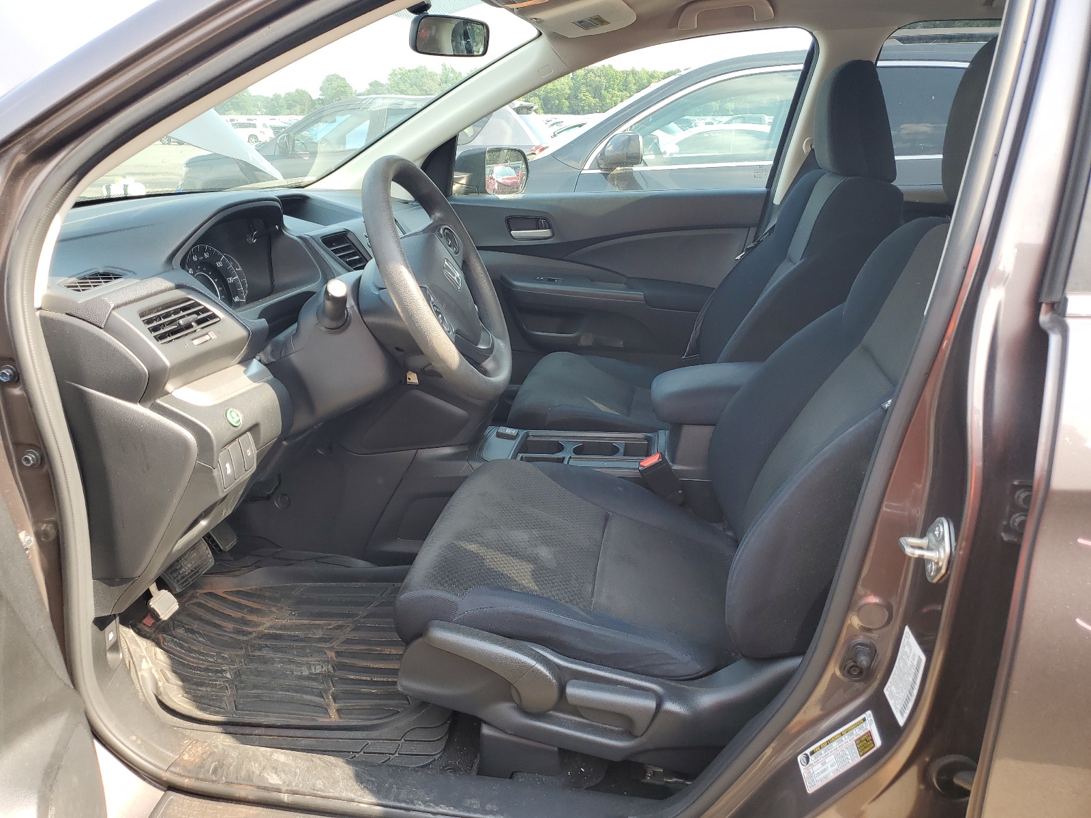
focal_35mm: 26
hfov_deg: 67.3
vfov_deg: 53.1
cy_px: 409
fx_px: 819
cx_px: 546
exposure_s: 1/323
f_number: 1.5
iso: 50
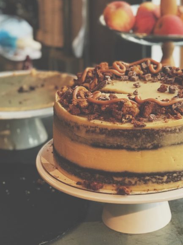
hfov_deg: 14.6
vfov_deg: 19.4
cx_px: 142
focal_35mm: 101
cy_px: 92
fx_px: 712
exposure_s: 1/50
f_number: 2.8
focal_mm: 6.6
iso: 125
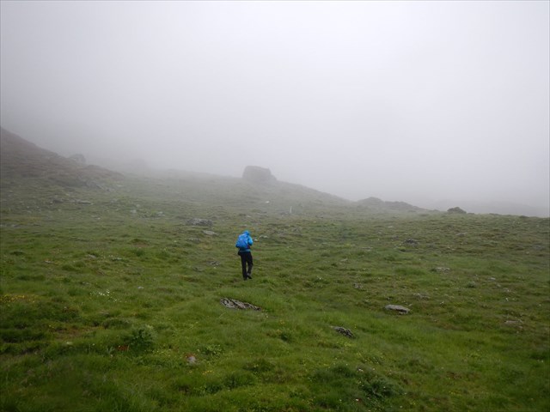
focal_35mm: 28
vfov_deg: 49.7
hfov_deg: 63.4
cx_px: 275
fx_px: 445
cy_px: 206
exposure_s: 1/640
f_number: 3.9
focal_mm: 5
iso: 125
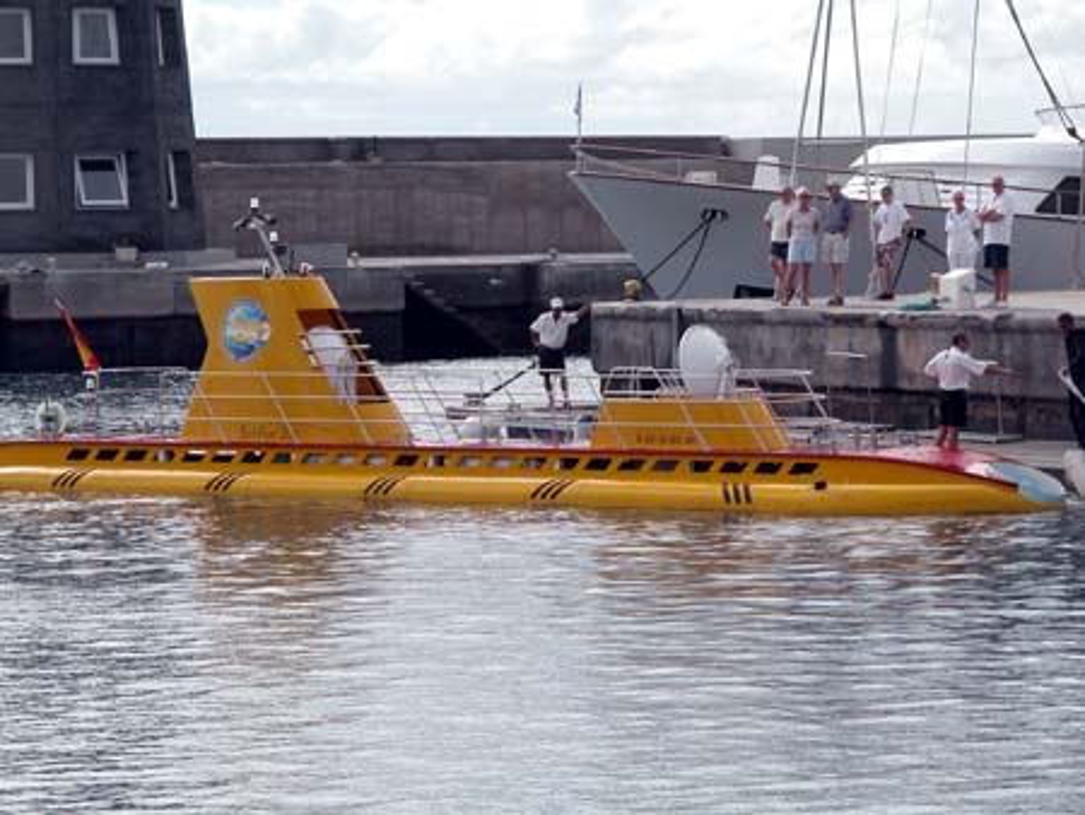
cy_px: 408
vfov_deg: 9.3
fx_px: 4986
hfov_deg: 12.4
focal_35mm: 159
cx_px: 542
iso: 100
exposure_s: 1/505
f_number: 6.2
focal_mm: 41.1
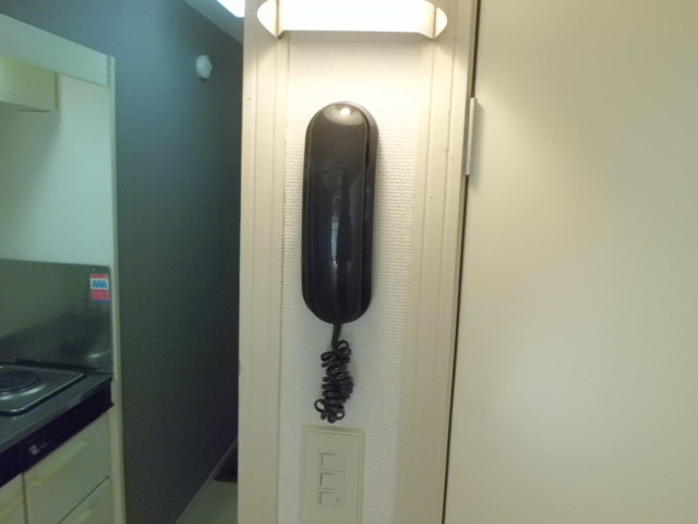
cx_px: 349
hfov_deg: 67.3
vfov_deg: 53.1
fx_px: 524
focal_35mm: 26
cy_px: 262
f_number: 2.8
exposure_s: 1/125
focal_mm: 4.7
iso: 400
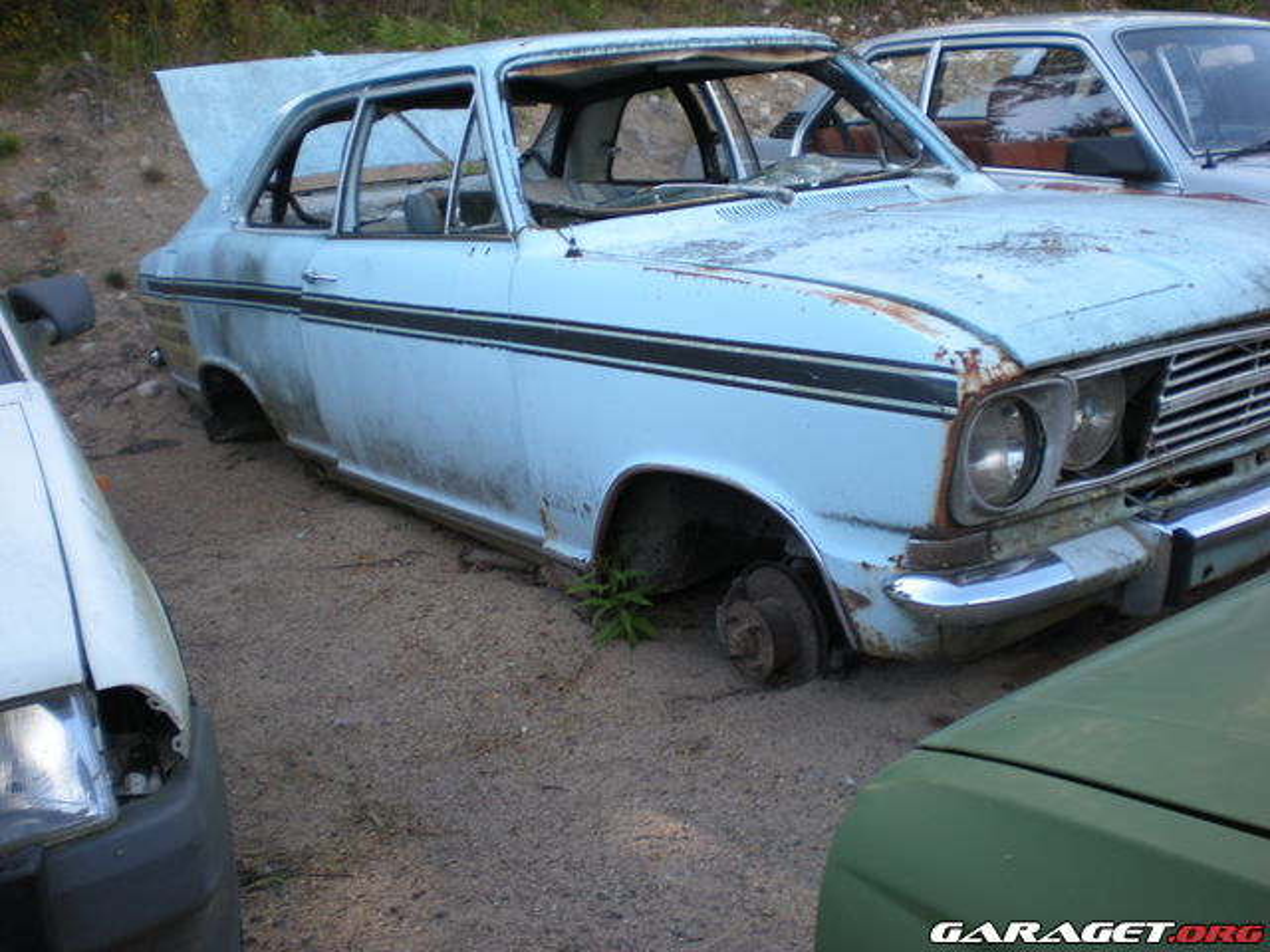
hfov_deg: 49.0
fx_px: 1394
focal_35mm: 38
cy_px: 476
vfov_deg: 37.7
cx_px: 635
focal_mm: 6.3
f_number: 3.1
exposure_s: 1/127
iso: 64
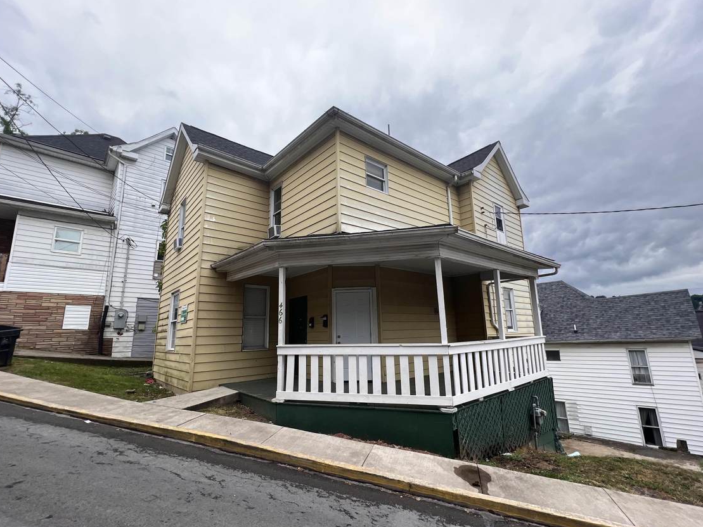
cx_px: 358
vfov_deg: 81.7
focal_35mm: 15
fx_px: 305
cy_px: 272
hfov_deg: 98.2
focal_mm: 1.57
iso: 32
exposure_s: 1/779
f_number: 1.8
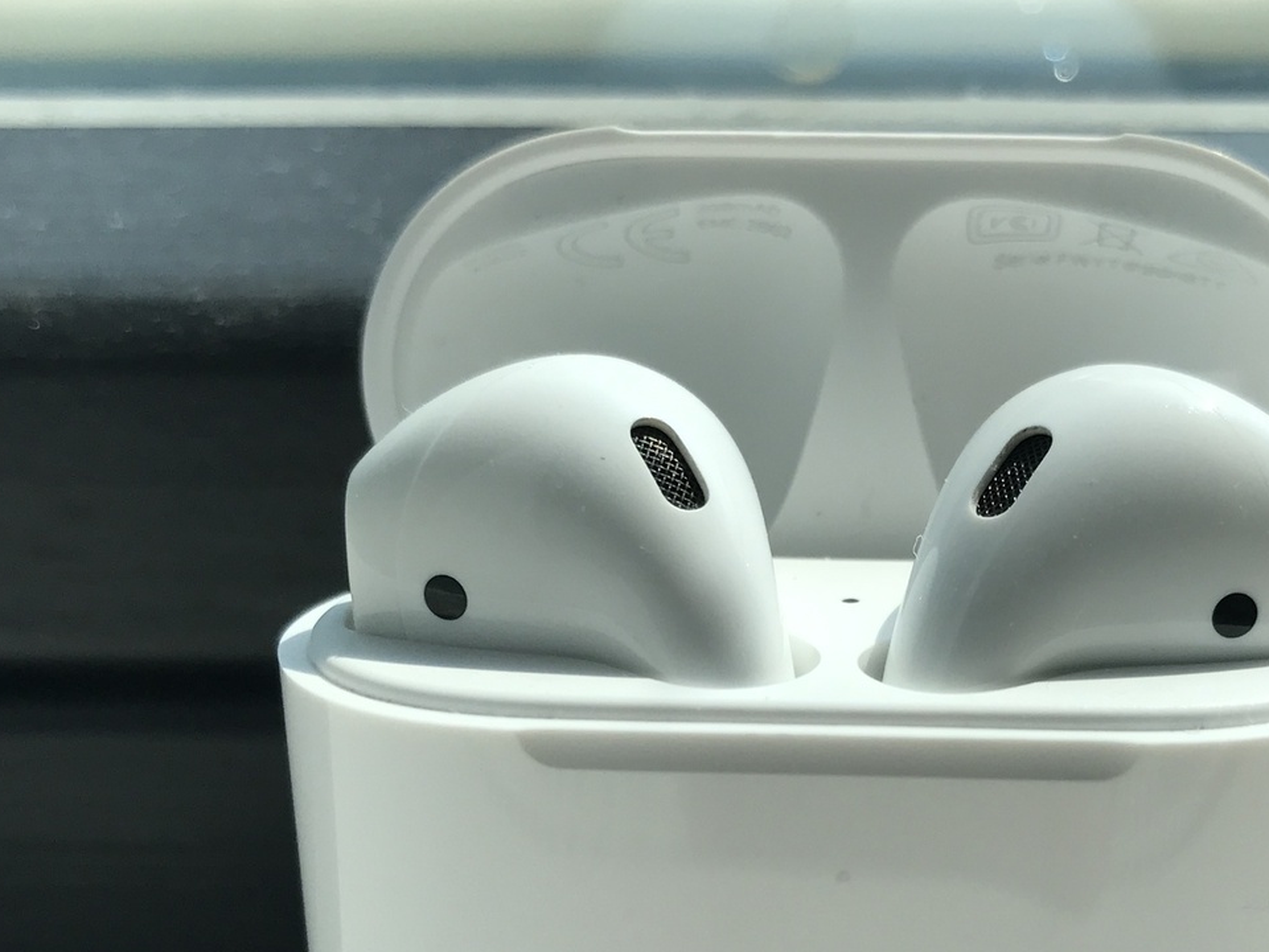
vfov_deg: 25.6
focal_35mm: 56
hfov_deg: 33.9
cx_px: 892
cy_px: 772
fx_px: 2053
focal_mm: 3.99
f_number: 1.8
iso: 20
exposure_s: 1/1497
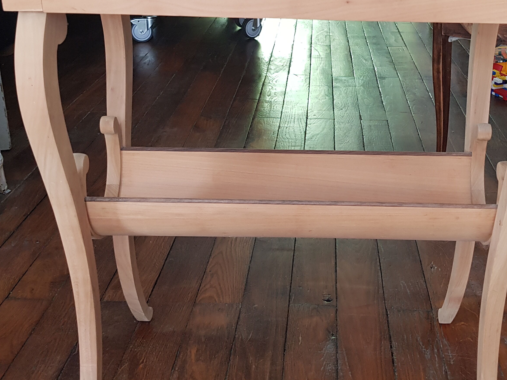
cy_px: 146
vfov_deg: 32.0
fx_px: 659
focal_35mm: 45
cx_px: 322
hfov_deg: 41.7
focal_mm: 4.2
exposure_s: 1/33
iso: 160
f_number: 1.7
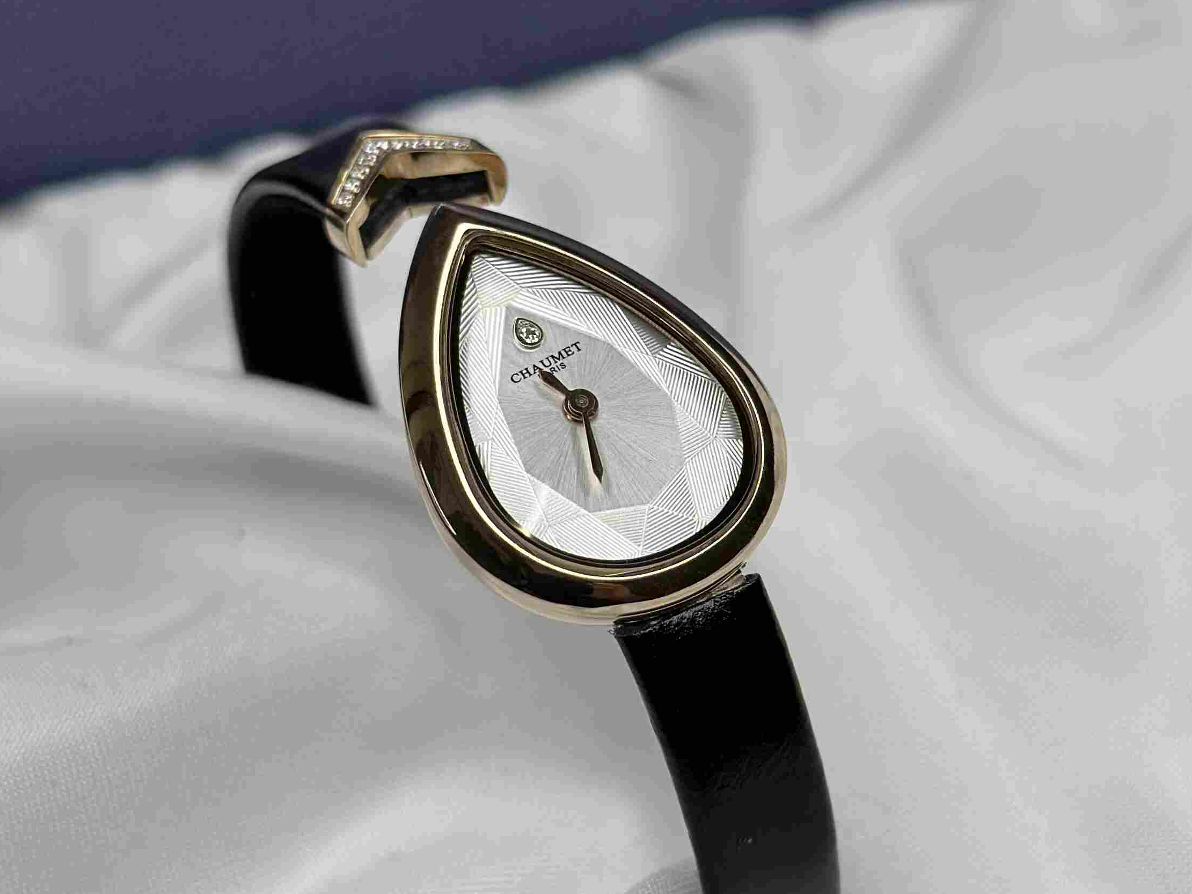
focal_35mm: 65
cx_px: 594
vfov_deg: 22.6
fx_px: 2238
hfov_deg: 29.8
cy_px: 385
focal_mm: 6.86
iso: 80
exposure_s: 1/927
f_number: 1.78
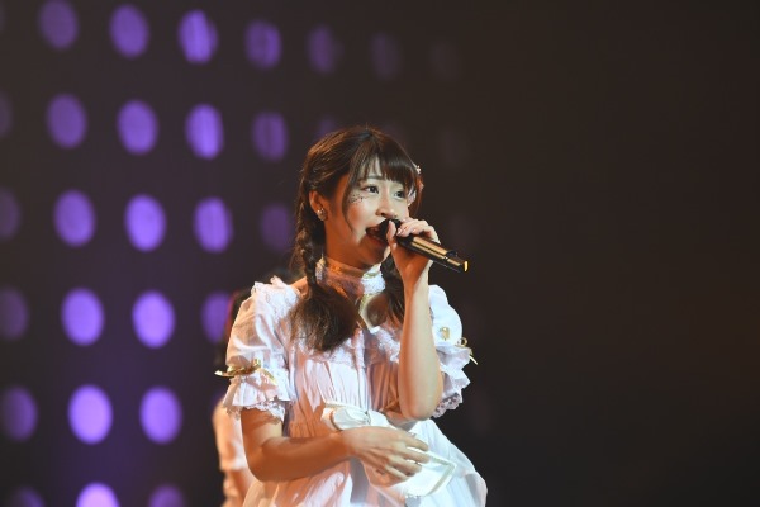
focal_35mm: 195
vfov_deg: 7.0
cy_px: 254
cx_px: 380
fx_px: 4116
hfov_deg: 10.5
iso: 640
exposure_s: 1/320
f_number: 3.2
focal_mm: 130
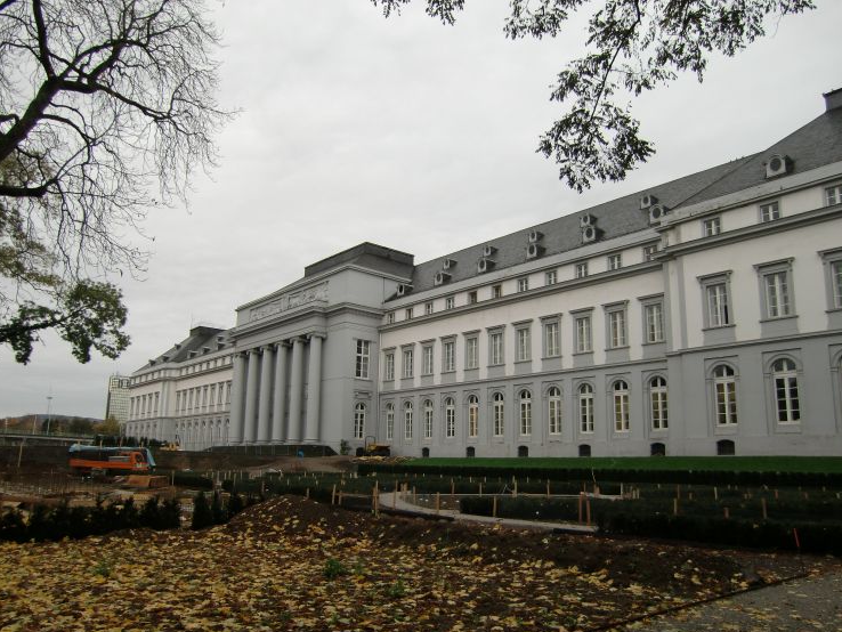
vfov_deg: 53.0
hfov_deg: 67.3
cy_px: 341
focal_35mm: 26
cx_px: 413
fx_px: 633
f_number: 3.2
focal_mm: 4.3
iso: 64
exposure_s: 1/160
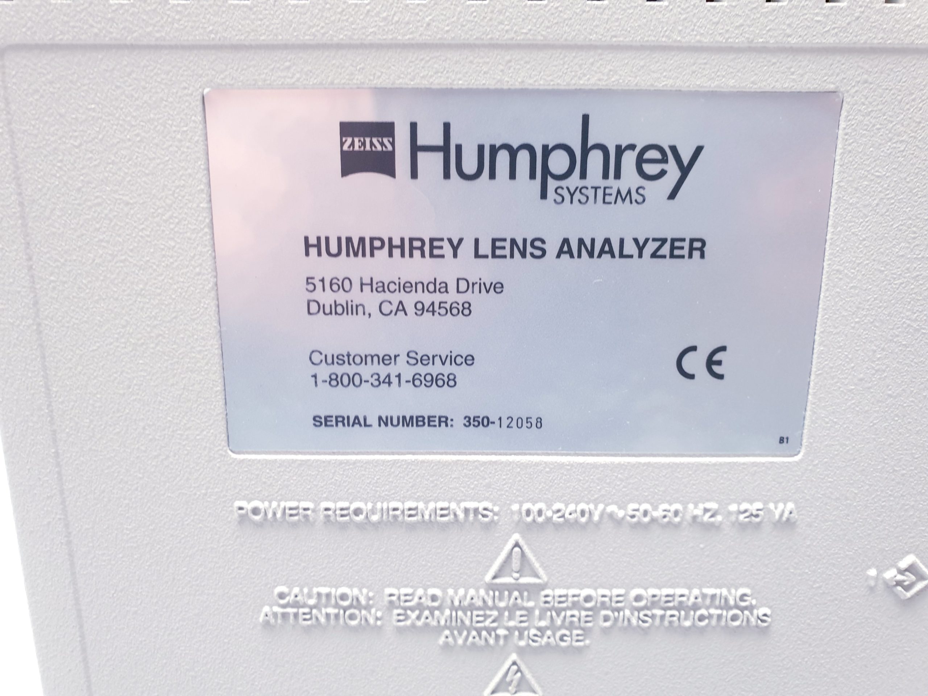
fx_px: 697
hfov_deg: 67.3
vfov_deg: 53.1
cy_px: 348
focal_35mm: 26
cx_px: 464
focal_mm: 4.3
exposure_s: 1/50
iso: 100
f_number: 2.4
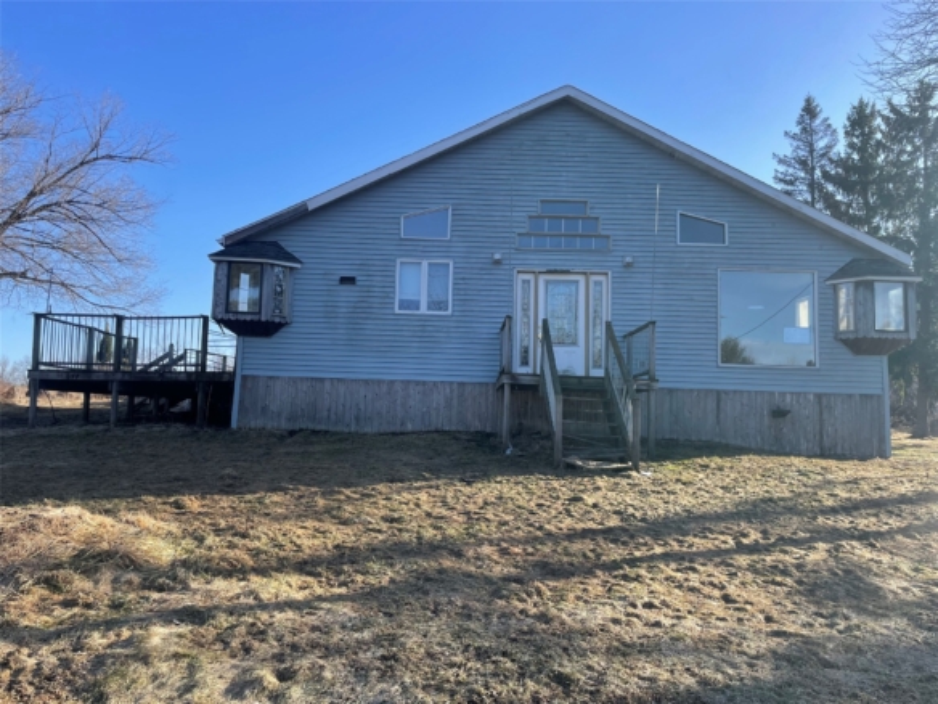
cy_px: 352
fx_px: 705
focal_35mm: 26
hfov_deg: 67.3
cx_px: 469
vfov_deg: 53.1
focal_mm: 4.2
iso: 32
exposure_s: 1/1350
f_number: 1.6
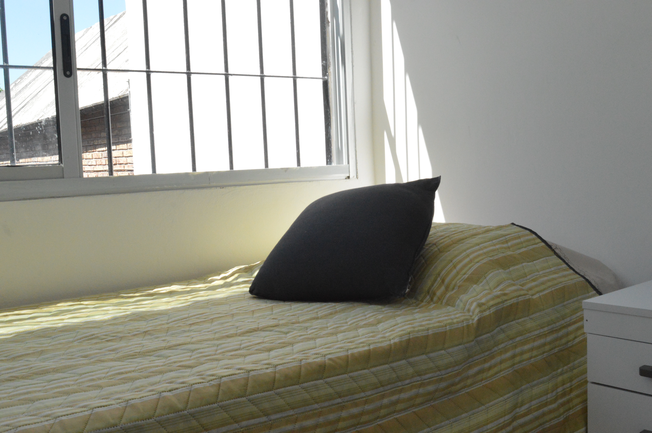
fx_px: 706
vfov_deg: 34.1
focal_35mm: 39
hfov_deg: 49.6
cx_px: 326
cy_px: 216
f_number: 14
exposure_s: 1/800
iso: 3200
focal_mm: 26
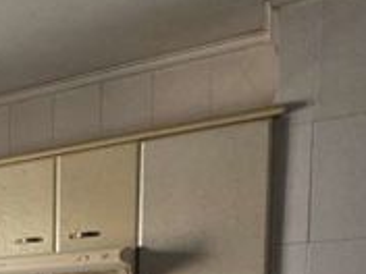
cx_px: -209
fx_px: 550
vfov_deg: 23.5
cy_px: 388
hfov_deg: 25.5
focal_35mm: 52
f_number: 2.2
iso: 100
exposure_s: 1/50
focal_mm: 2.2
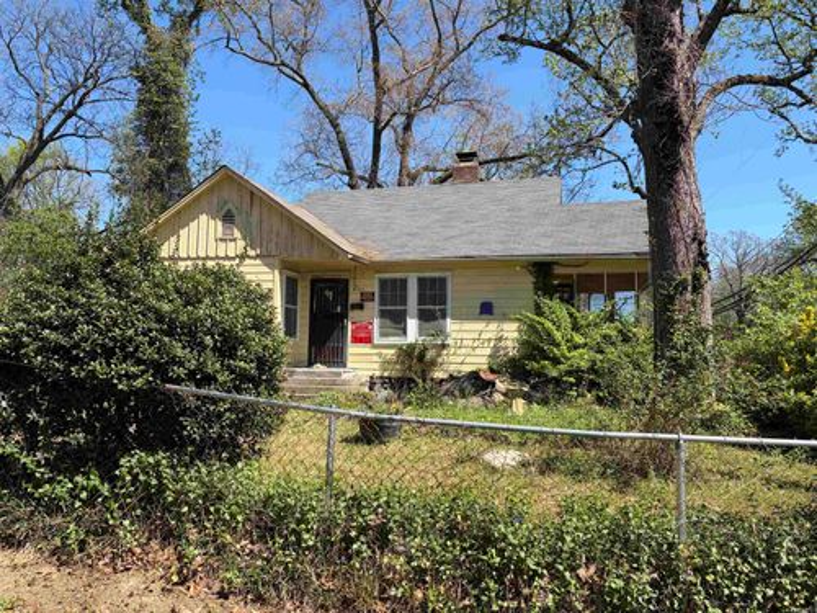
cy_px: 306
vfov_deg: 53.1
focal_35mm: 26
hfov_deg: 67.3
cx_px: 408
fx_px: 614
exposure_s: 1/2364
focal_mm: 5.96
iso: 50
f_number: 1.6
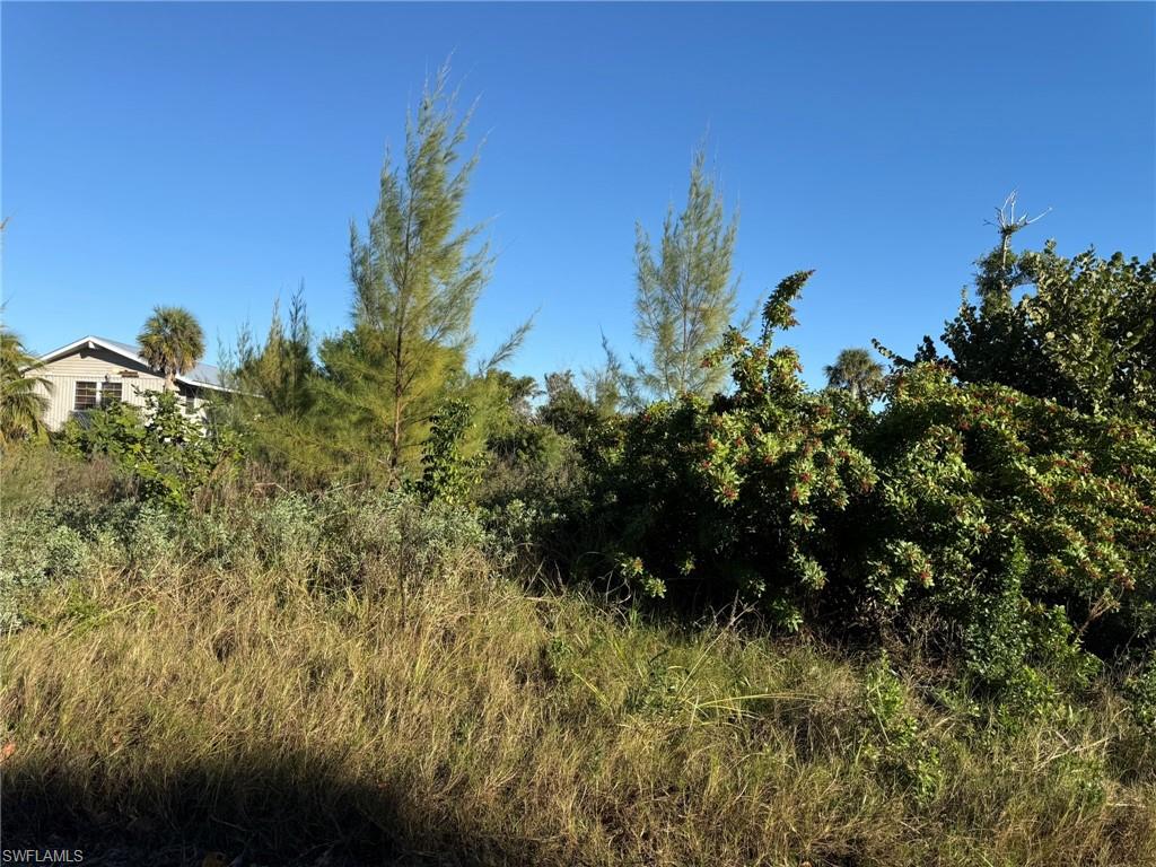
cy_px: 434
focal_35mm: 24
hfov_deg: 71.6
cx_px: 578
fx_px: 801
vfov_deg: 56.8
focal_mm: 6.76
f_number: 1.78
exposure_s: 1/3584
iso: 80
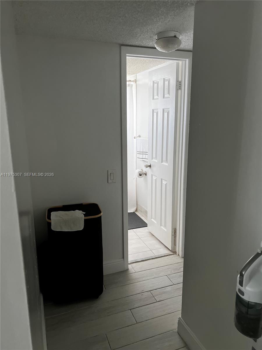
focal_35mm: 26
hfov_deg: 53.1
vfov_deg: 67.3
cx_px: 131
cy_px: 175
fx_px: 262
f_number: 1.5
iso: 500
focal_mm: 5.7
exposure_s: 1/60
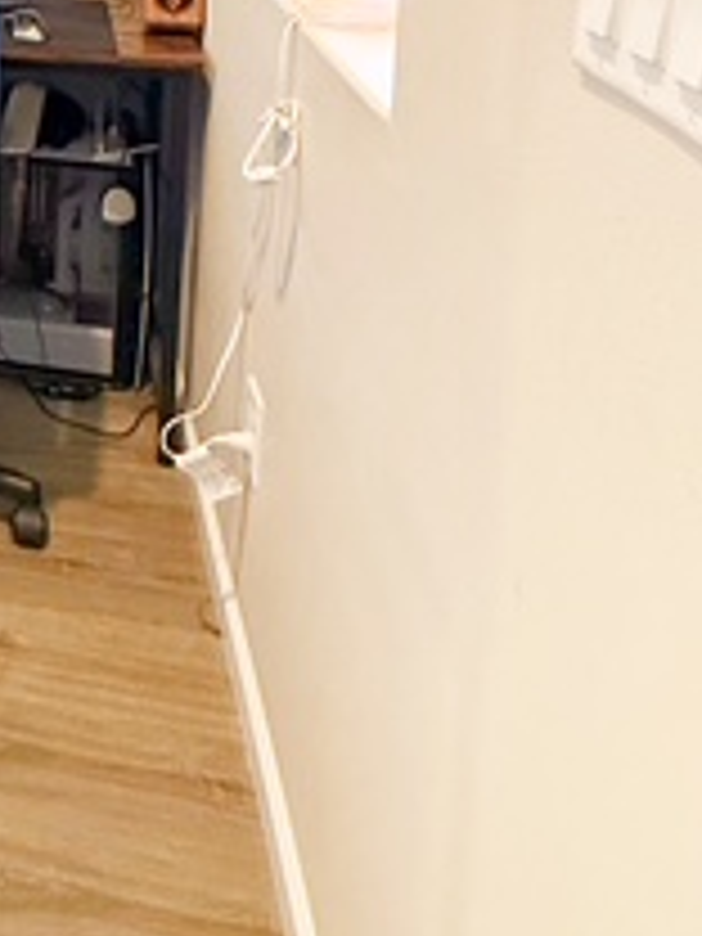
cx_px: -261
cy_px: -108
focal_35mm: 43
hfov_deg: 27.0
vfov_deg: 36.6
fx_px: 1163
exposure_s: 1/60
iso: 320
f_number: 2.2
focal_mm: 2.22
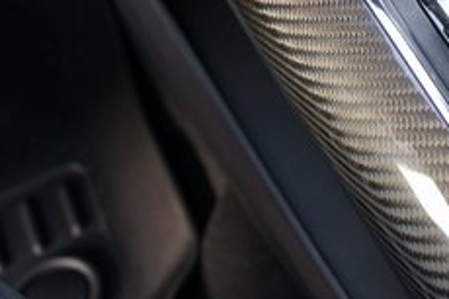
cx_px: 619
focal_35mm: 78
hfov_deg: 22.6
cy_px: -11
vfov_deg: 17.0
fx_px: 972
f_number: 4
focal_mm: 28
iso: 320
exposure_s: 1/60
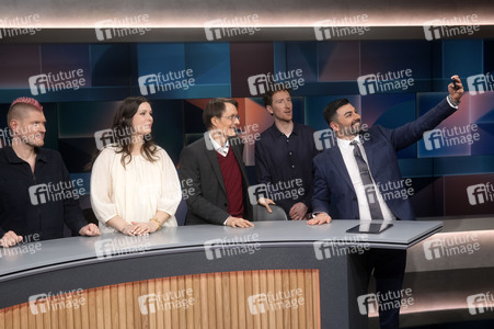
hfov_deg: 43.6
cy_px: 164
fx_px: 617
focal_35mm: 45
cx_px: 247
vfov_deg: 29.8
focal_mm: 30
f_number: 2.2
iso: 640
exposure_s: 1/320
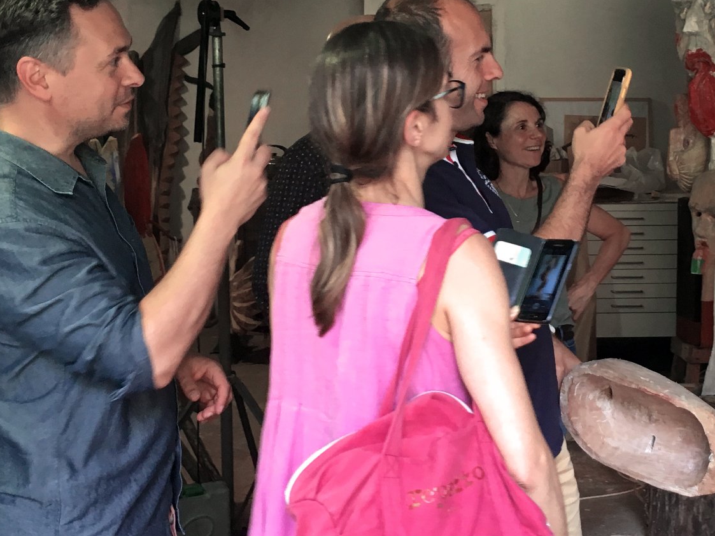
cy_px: 215
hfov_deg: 30.9
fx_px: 1280
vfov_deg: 23.6
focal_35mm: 62
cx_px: 485
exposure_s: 1/33
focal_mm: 4.2
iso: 100
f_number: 2.2
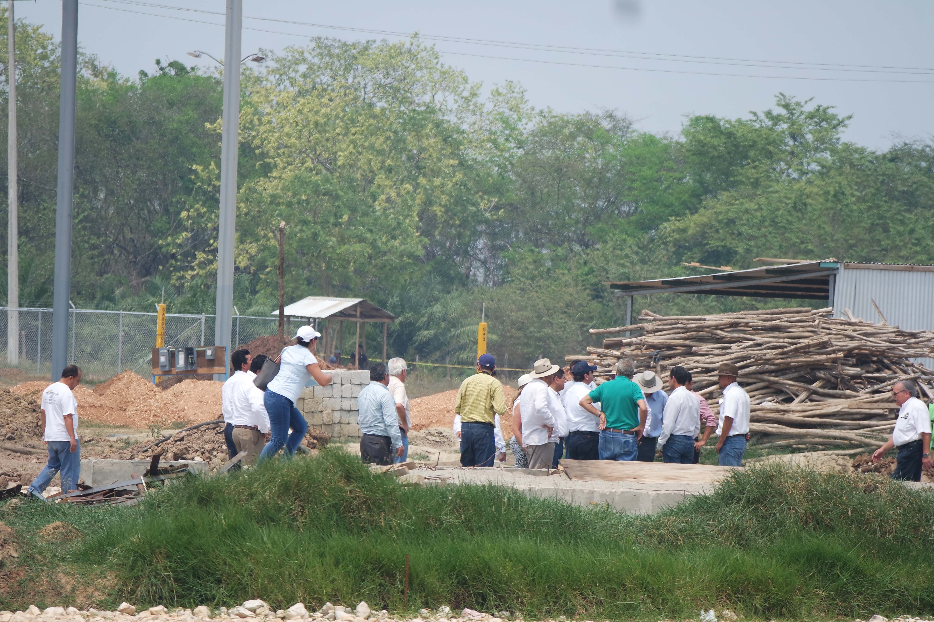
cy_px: 311
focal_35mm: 308
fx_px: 7990
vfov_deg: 4.5
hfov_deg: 6.7
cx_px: 467
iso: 100
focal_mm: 200
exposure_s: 1/500
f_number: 5.6
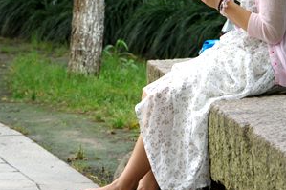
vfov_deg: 3.8
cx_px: 157
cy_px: 39
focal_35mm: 365
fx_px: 2898
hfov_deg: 5.6
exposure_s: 1/200
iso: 400
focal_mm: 135
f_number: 5.6
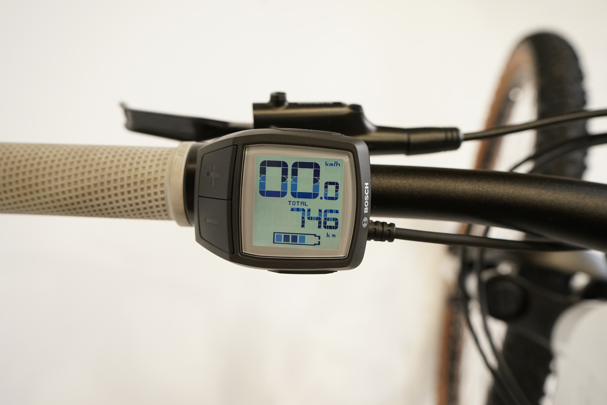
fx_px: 506
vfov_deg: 43.6
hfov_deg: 61.9
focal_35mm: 30
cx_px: 304
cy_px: 202
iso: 2500
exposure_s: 1/200
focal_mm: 30
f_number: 5.6
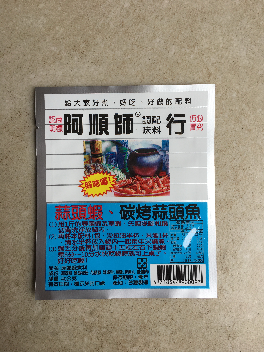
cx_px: 132
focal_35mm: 29
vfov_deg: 61.7
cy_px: 176
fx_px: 295
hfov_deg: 48.2
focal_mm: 4.15
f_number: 2.2
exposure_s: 1/120
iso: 25
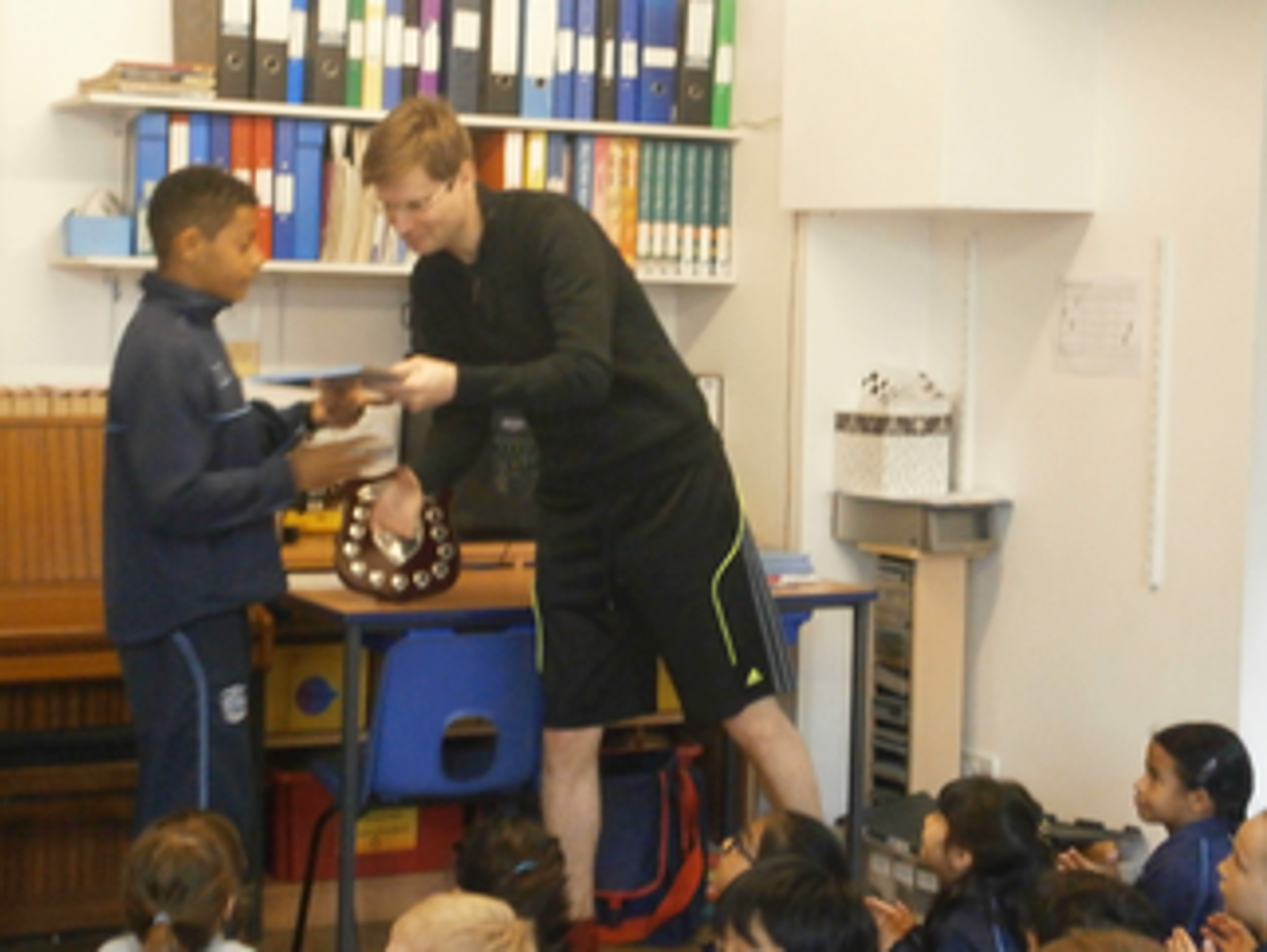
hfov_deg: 28.9
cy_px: 425
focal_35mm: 67
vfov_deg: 21.9
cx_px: 602
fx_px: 2454
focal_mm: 10.7
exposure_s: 1/30
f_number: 3.9
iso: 800
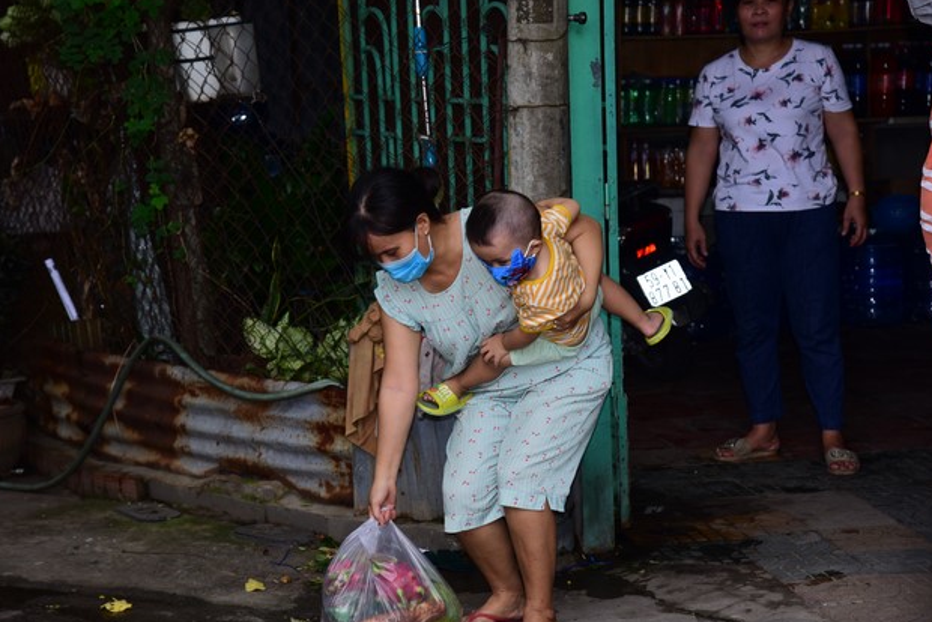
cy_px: 308
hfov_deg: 23.6
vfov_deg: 15.9
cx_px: 452
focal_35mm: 86
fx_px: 2227
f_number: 7.1
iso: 250
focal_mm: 82
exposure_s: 1/160
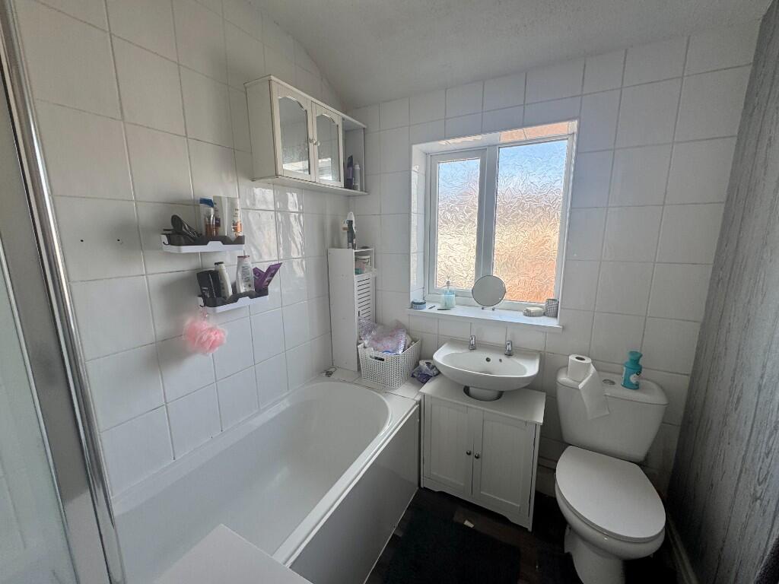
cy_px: 292
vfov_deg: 85.7
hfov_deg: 102.1
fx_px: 315
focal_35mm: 14
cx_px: 390
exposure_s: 1/174
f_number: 2.2
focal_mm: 2.22
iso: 40
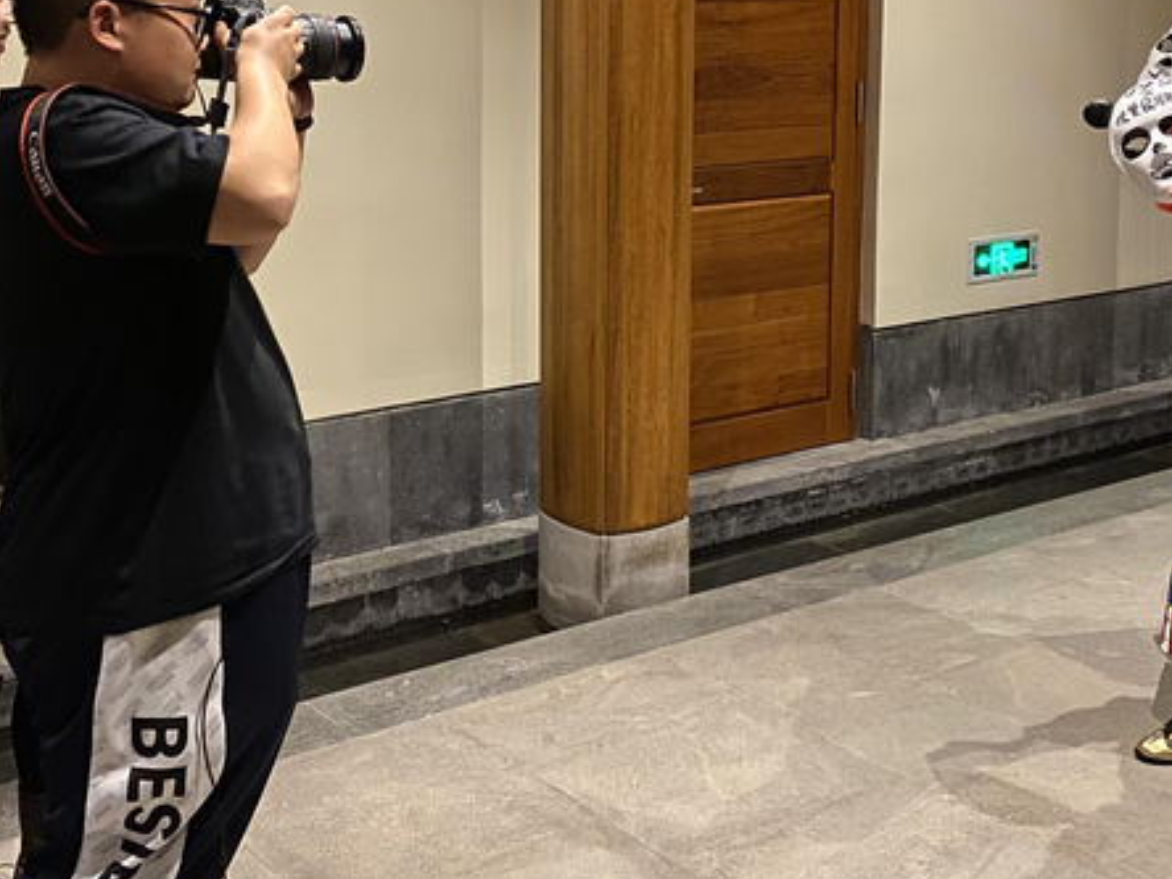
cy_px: 194
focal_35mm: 41
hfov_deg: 45.3
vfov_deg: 34.2
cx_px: 752
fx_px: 1388
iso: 1000
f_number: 1.8
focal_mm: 4.25
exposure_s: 1/20
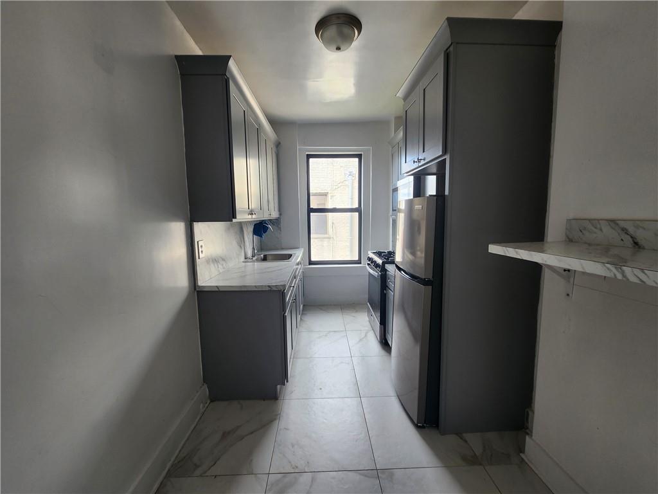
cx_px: 329
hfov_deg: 106.2
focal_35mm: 13
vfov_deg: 89.9
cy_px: 247
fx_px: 247
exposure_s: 1/60
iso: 64
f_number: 2.2
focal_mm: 2.2
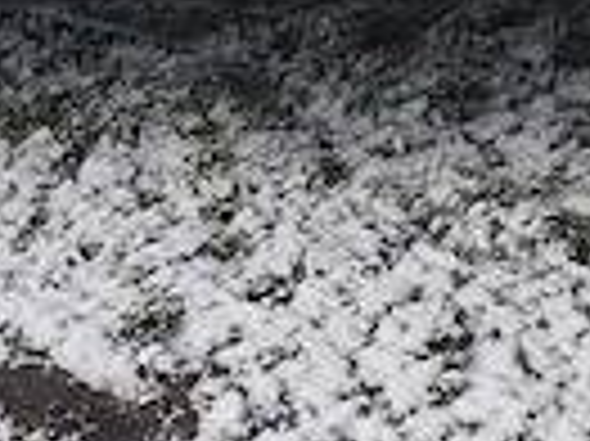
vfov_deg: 8.3
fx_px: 2997
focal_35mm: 176
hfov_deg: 11.2
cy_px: -212
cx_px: 86
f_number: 1.8
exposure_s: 1/100
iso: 50
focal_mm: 5.54
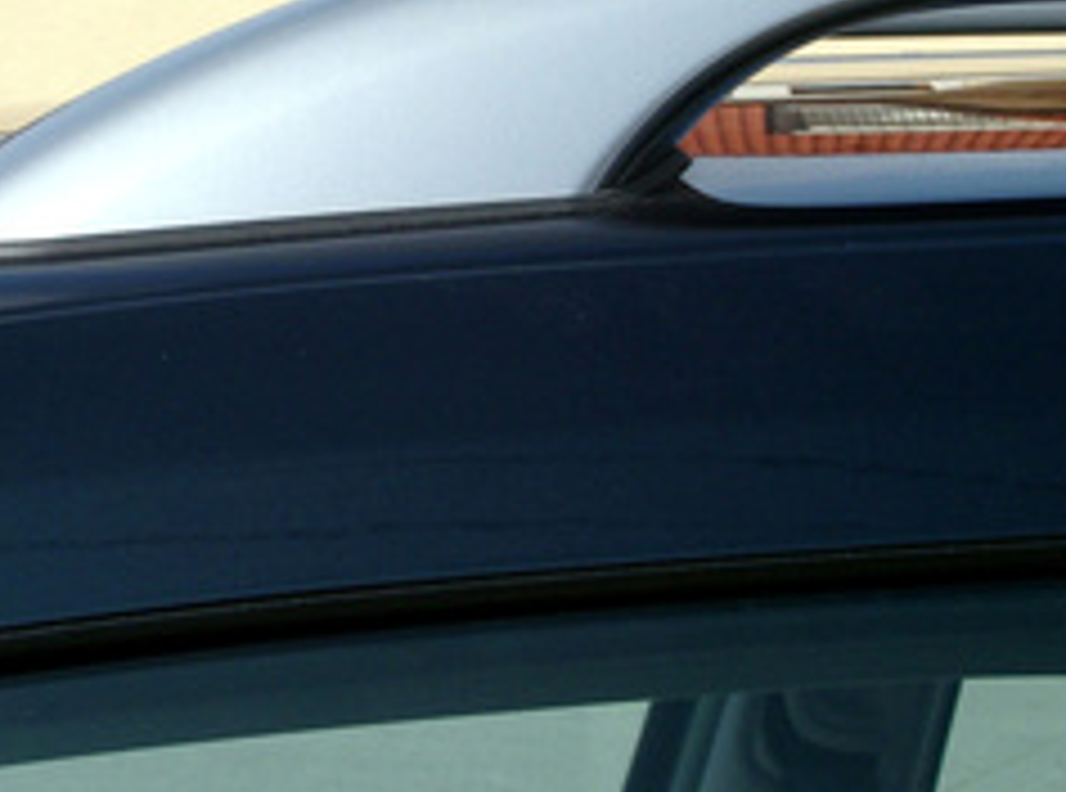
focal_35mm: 116
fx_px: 3560
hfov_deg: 17.0
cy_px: 200
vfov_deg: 12.7
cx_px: 391
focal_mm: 10.2
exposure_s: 1/640
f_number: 5.8
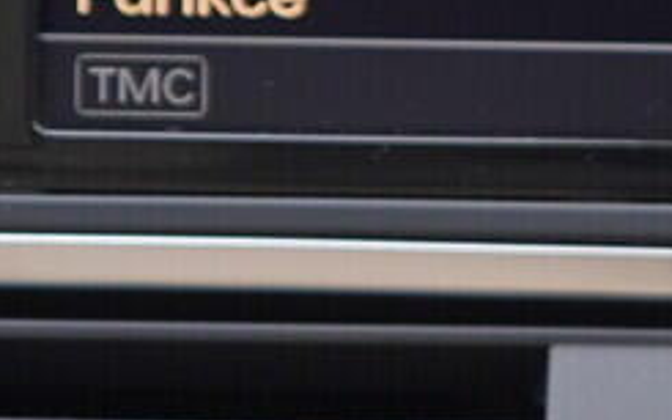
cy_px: -165
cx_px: 735
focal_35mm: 216
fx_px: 3955
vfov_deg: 6.0
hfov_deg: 9.6
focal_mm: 24
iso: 160
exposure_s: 1/40
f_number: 2.8
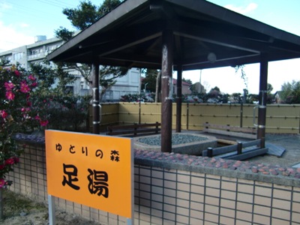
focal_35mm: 28
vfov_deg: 49.7
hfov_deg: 63.4
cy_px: 112
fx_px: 243
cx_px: 150
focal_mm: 4.9
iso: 64
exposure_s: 1/320
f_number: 2.6
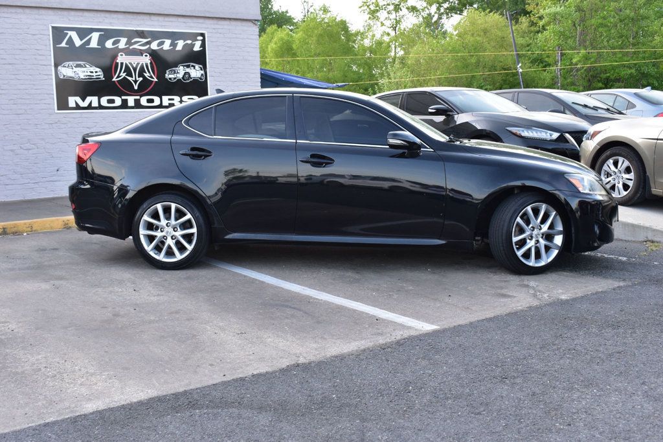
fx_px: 746
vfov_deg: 33.0
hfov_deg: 47.9
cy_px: 221
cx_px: 332
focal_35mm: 40
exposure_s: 1/100
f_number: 9
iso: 400
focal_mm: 27
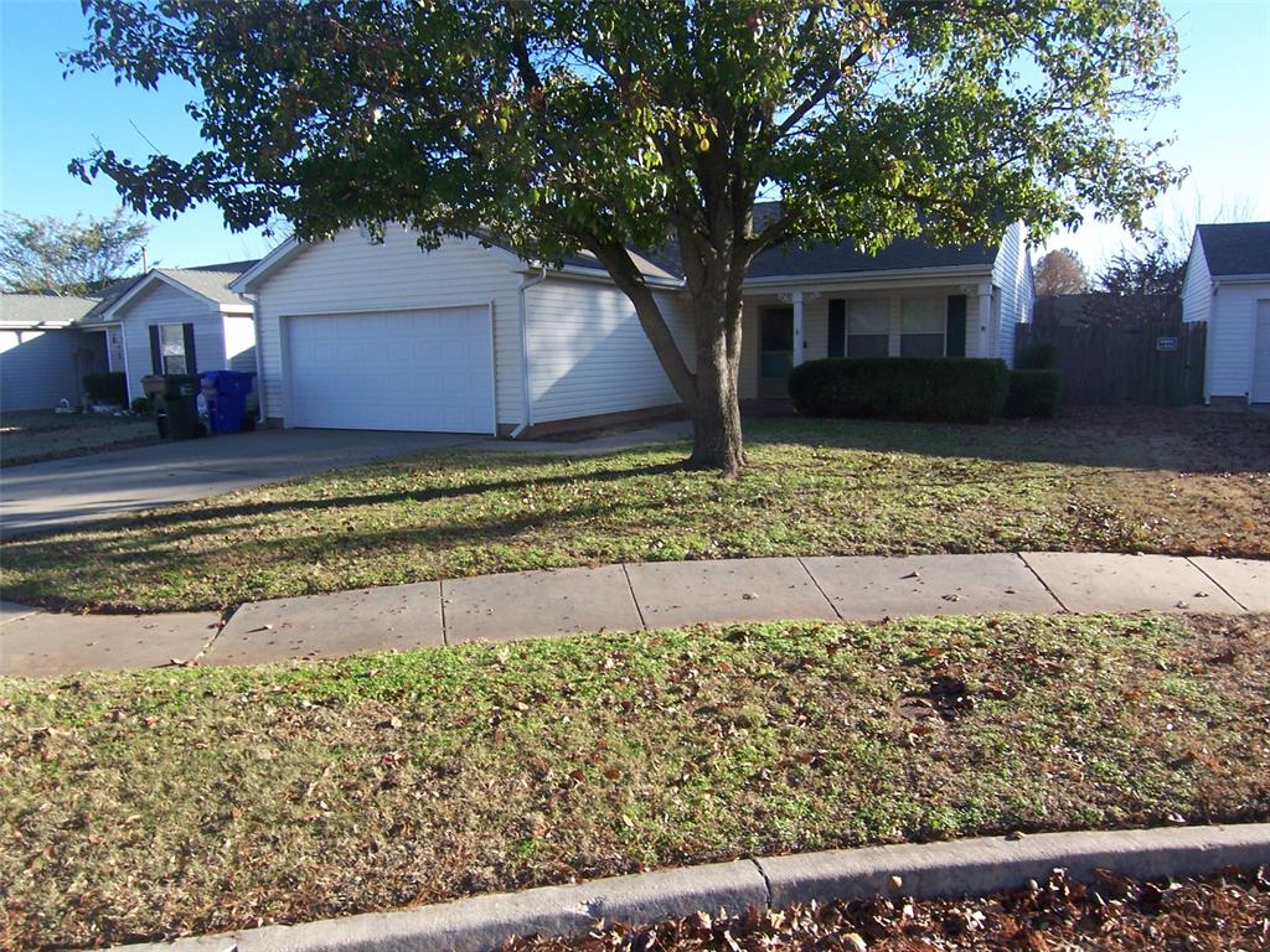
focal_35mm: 23
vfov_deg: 58.9
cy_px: 476
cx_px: 635
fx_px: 844
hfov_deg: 73.9
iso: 64
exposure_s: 1/100
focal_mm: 3.8
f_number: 5.6
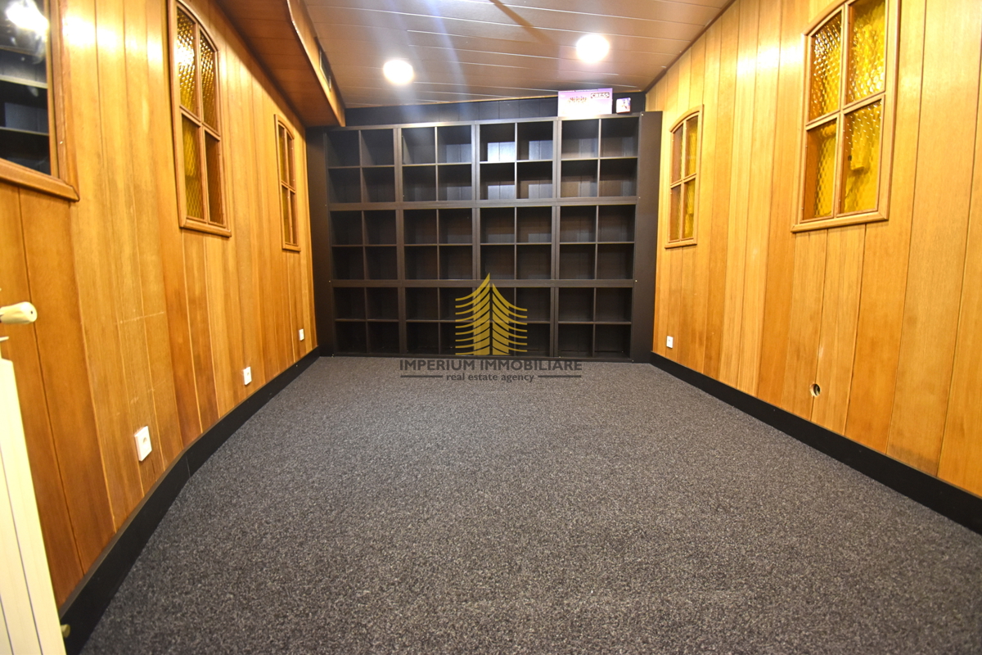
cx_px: 491
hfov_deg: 100.4
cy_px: 328
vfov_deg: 77.3
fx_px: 409
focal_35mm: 15
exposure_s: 1/15
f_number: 4.5
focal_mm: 10
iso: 900
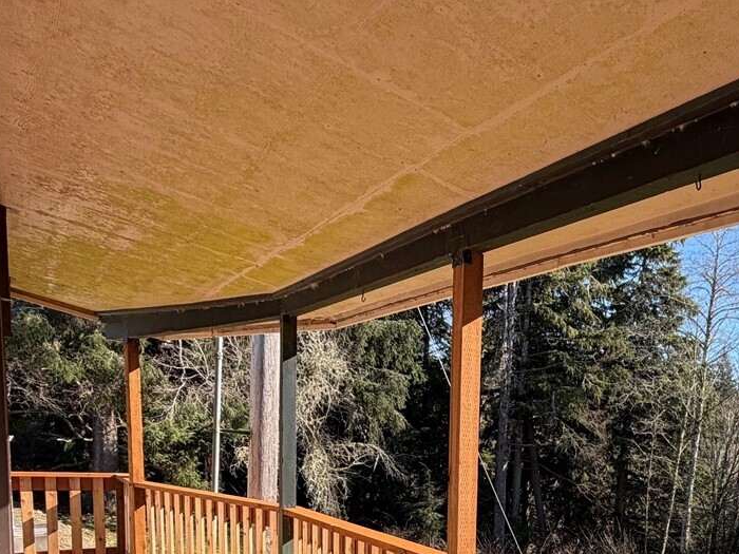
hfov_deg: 52.8
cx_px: 601
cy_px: 530
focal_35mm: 32
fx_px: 683
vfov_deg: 39.8
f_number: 2.2
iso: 50
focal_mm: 2.22
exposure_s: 1/502
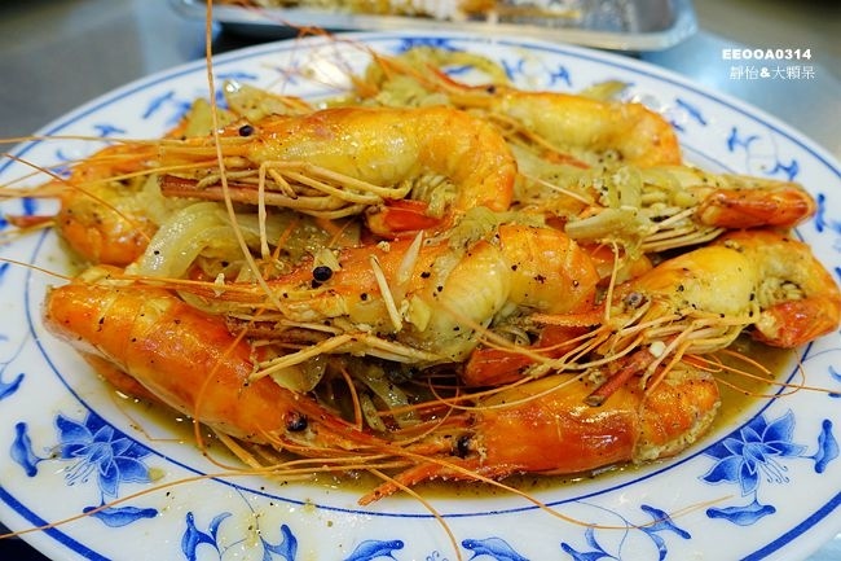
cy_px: 280
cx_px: 420
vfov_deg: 53.1
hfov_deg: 73.8
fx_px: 560
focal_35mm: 24
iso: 125
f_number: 2.2
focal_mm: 8.8
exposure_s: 1/30
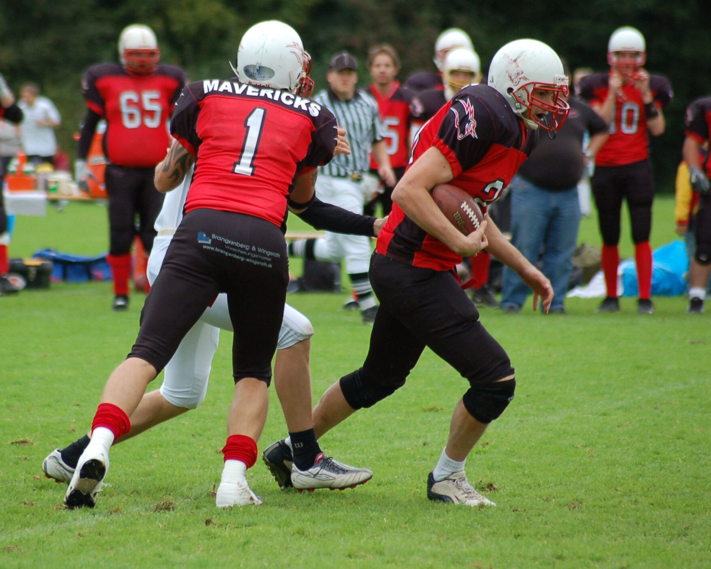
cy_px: 286
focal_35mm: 386
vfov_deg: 4.0
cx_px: 270
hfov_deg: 5.0
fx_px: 8123
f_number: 5.3
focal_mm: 220
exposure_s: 1/500
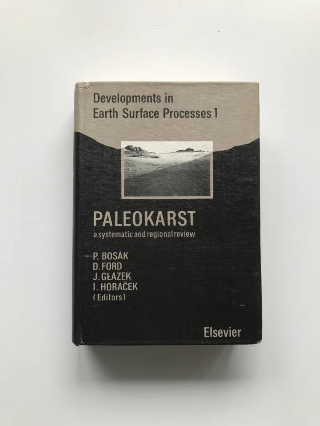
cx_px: 160
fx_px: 345
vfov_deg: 63.4
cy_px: 213
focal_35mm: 28
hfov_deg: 49.7
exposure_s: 1/100
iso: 40
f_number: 1.8
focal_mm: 3.99
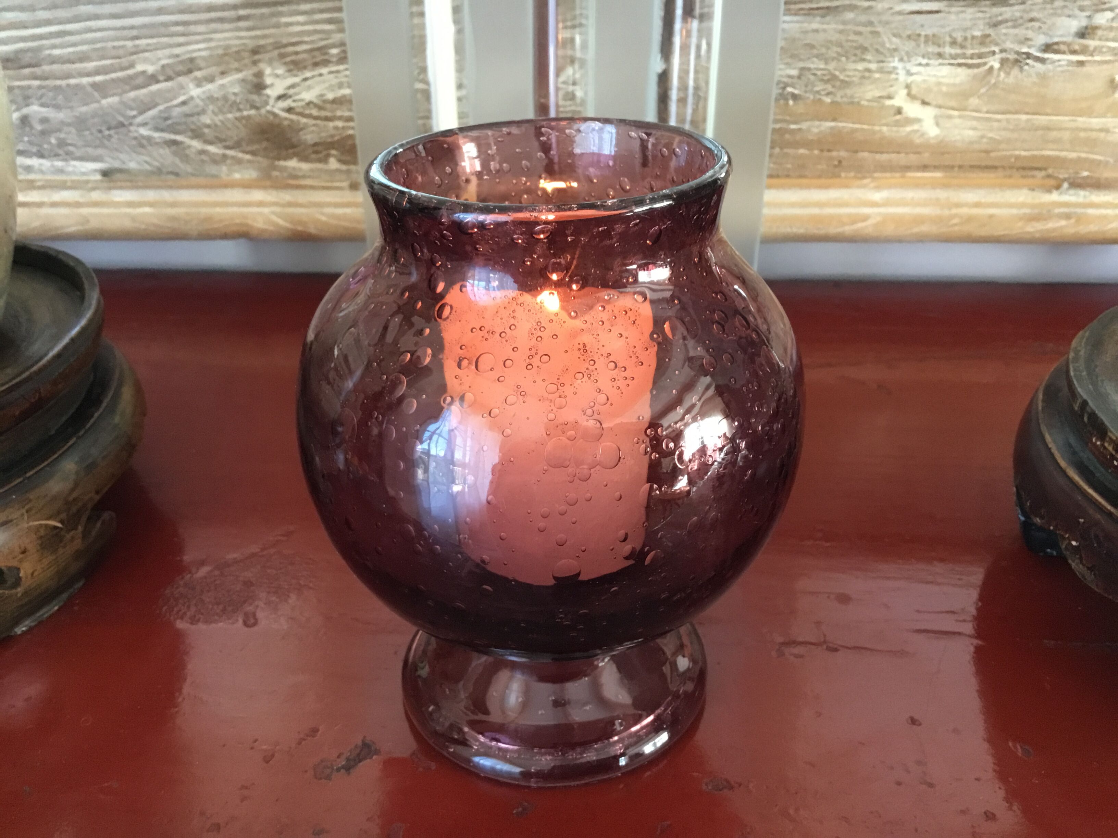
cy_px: 419
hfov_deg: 58.4
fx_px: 1001
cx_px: 559
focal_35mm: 31
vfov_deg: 45.4
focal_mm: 3.3
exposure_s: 1/33
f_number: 2.4
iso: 200
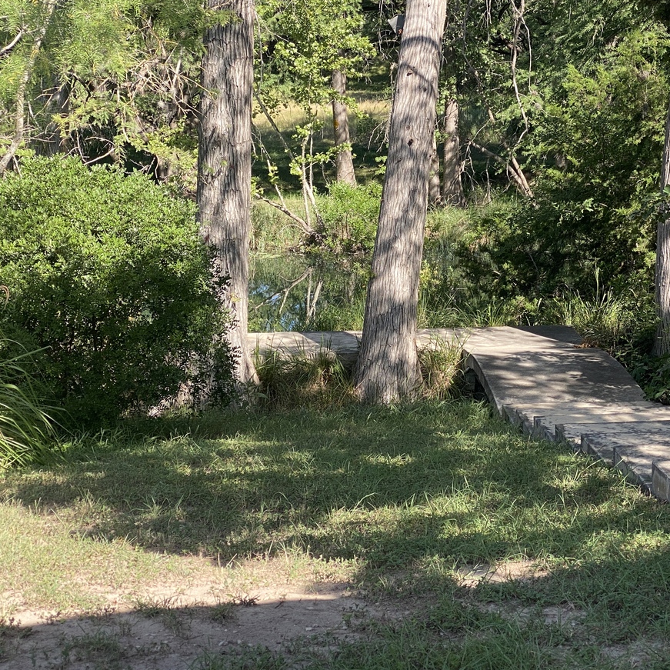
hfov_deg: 22.7
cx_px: 455
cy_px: 318
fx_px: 1664
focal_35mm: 76
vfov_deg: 22.8
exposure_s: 1/366
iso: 20
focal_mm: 6
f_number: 2
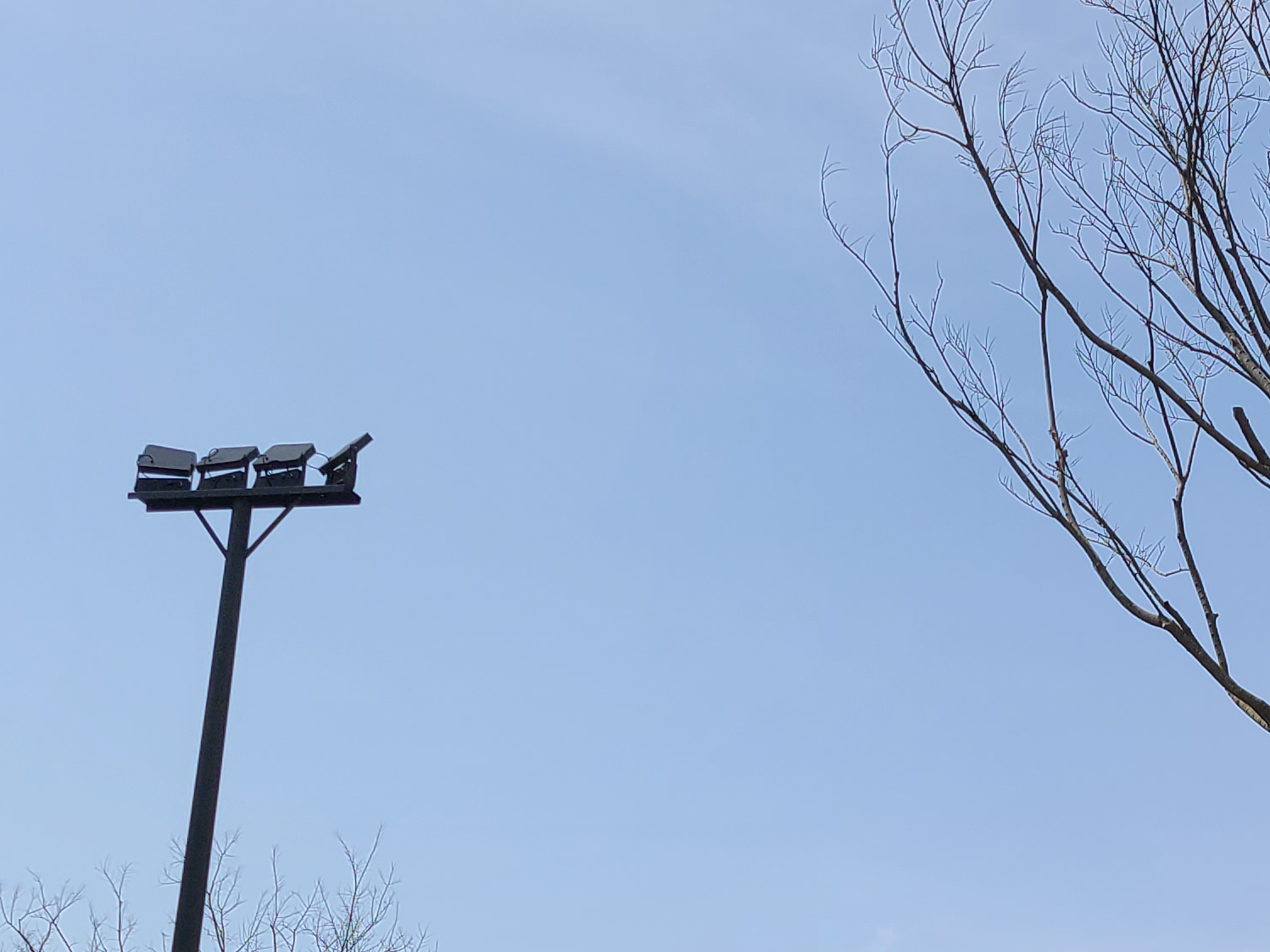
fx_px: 2568
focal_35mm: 70
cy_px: 1144
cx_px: 1245
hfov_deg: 26.4
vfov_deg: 19.7
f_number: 1.8
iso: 40
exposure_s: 1/3177
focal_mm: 5.4
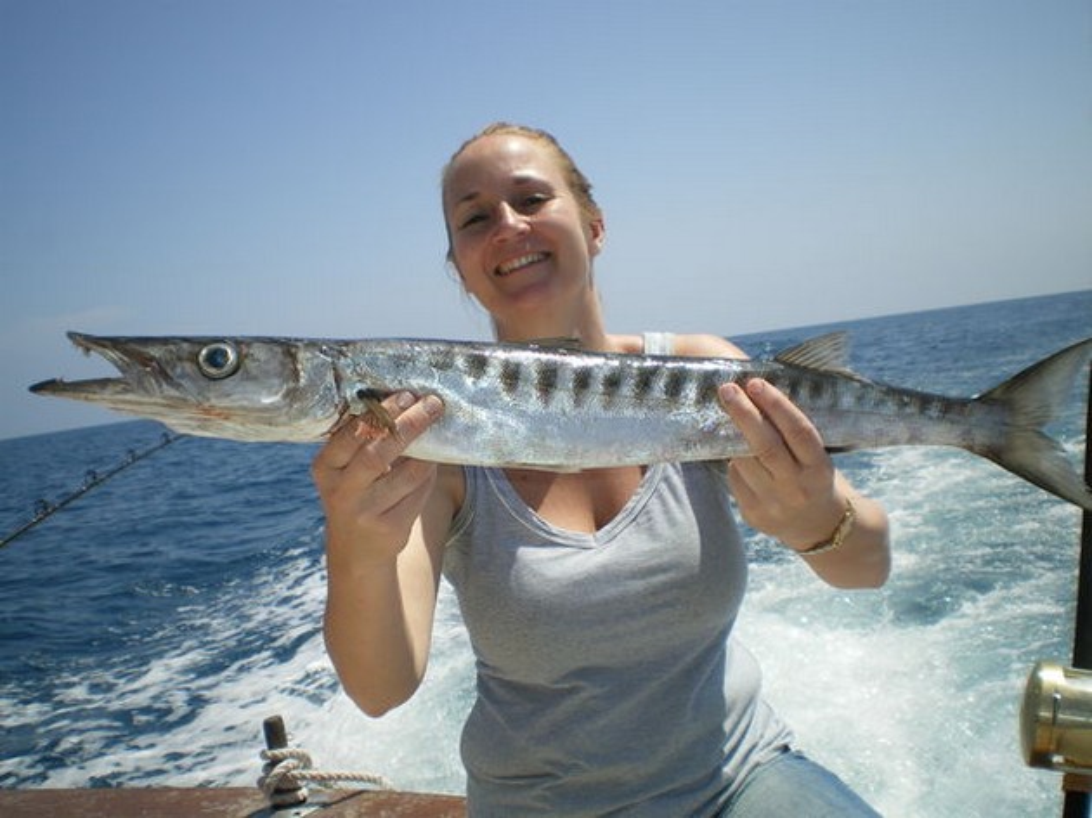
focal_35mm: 36
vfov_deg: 39.6
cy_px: 409
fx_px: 1135
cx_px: 546
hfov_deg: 51.4
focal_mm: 6.3
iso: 50
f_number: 4.6
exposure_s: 1/640
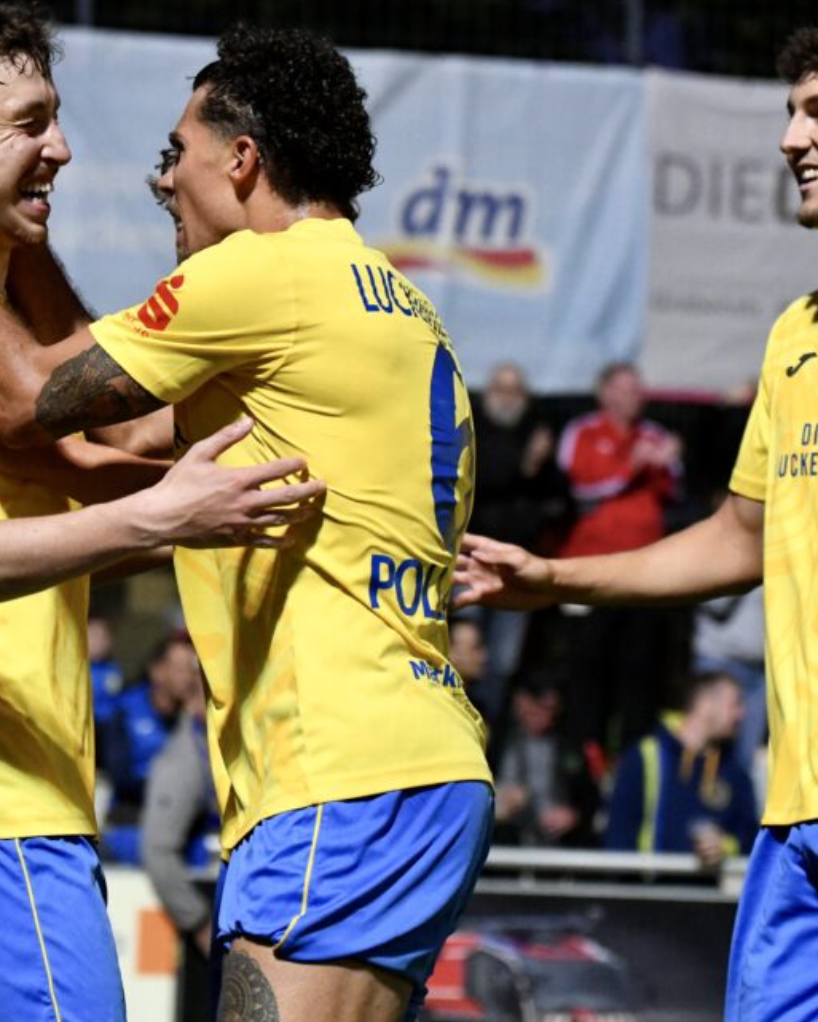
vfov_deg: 18.3
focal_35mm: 105
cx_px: 448
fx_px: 3177
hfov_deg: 14.7
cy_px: 482
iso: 8000
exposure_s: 1/1600
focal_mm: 70
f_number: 2.8
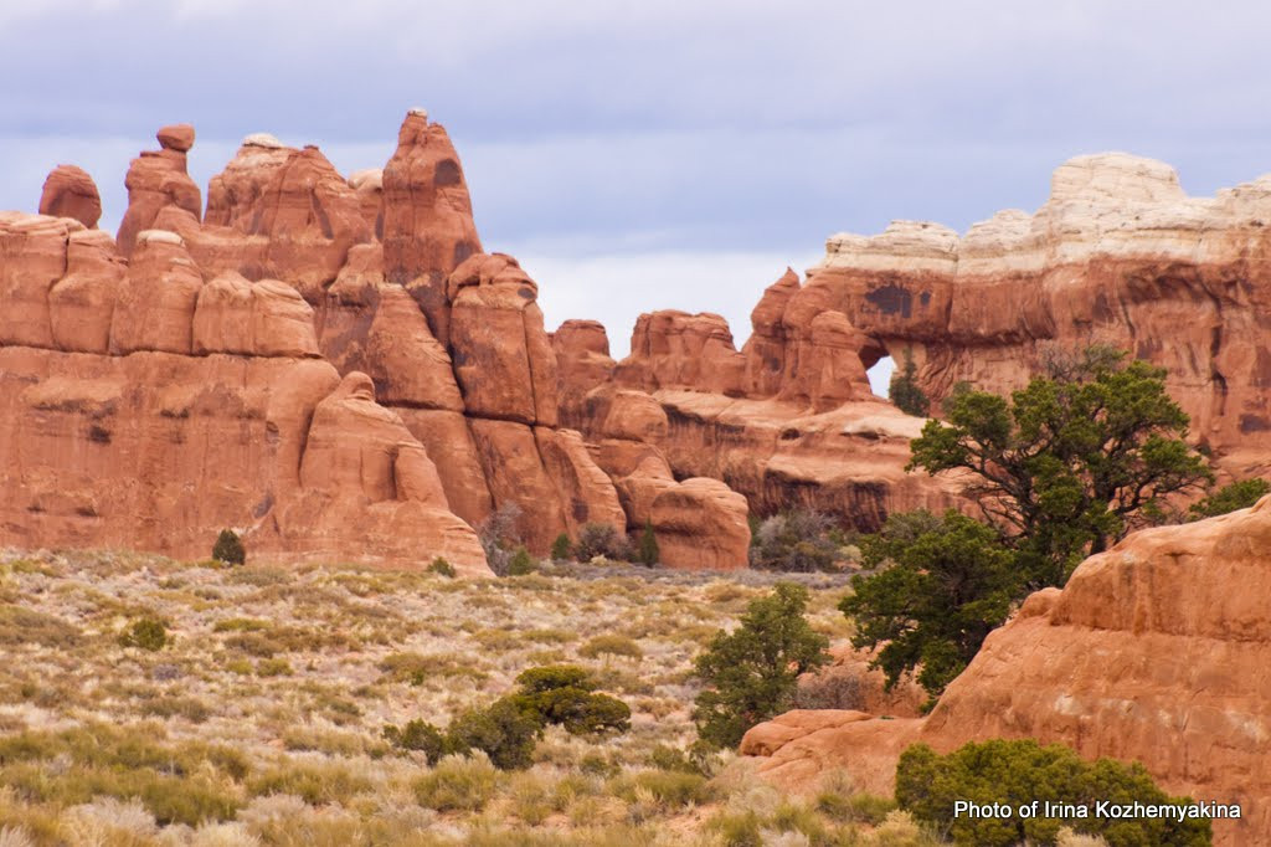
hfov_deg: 6.9
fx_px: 10588
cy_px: 424
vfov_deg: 4.6
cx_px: 636
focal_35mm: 300
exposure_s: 1/250
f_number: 6.3
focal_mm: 200
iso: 200
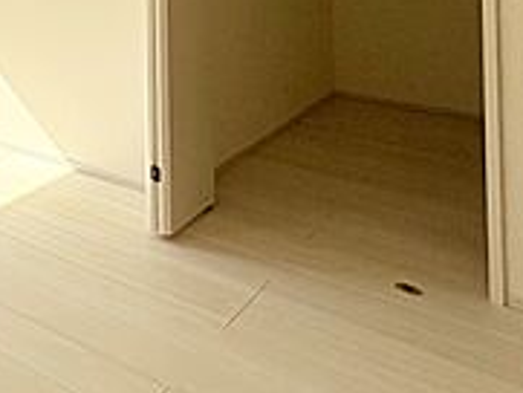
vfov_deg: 25.6
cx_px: -202
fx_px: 726
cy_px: -131
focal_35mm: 48
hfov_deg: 29.4
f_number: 2.2
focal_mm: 2.22
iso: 40
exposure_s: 1/840
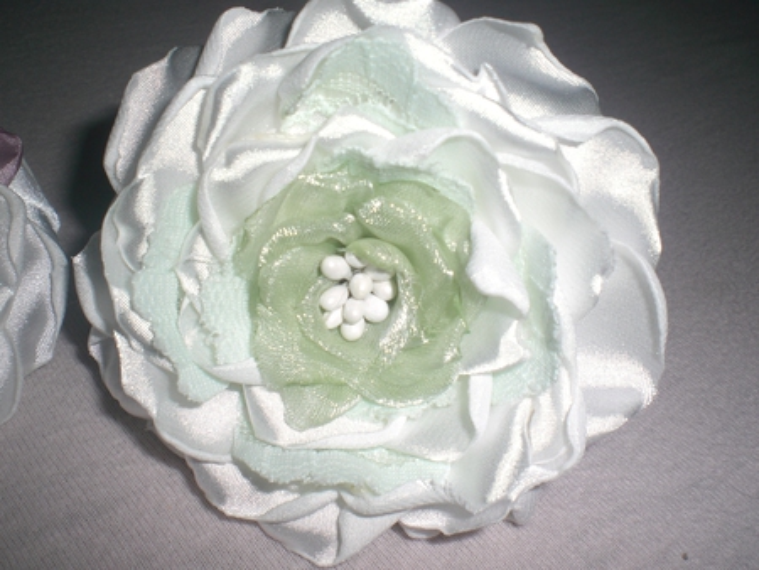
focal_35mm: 38
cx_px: 380
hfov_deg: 49.0
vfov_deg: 37.8
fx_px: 834
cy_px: 285
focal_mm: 6.3
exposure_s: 1/60
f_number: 4.4
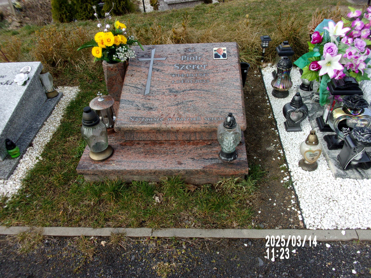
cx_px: 186
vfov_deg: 49.7
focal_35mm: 28
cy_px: 139
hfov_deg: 63.4
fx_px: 300
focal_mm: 5.1
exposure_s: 1/50
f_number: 10.8
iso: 80
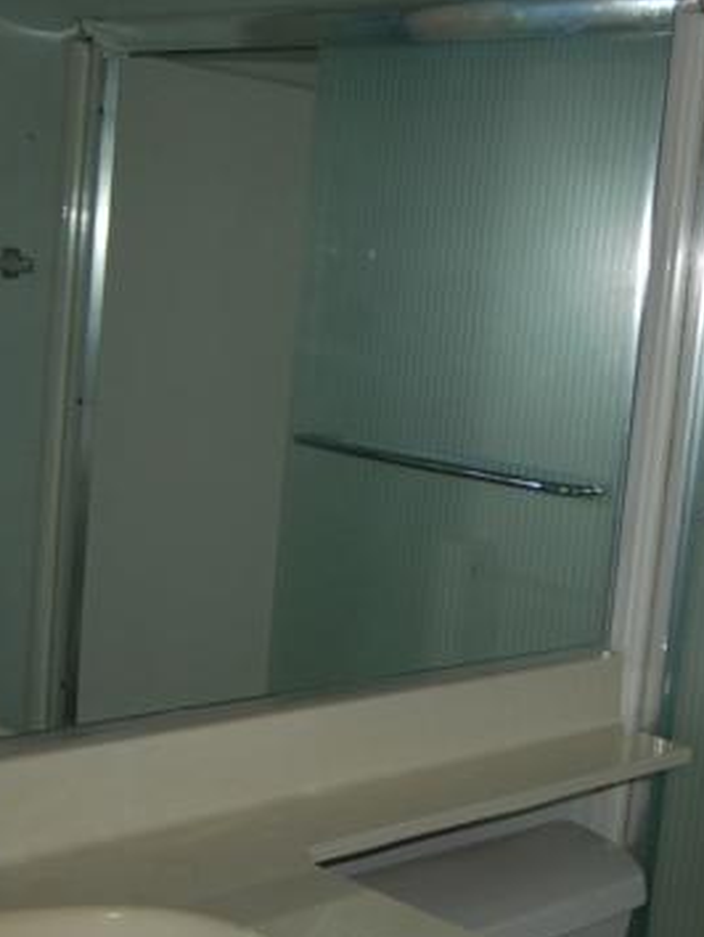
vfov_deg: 32.2
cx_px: 569
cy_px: 451
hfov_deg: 24.1
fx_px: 1621
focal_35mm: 60
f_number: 3.8
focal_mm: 23
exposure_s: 1/60
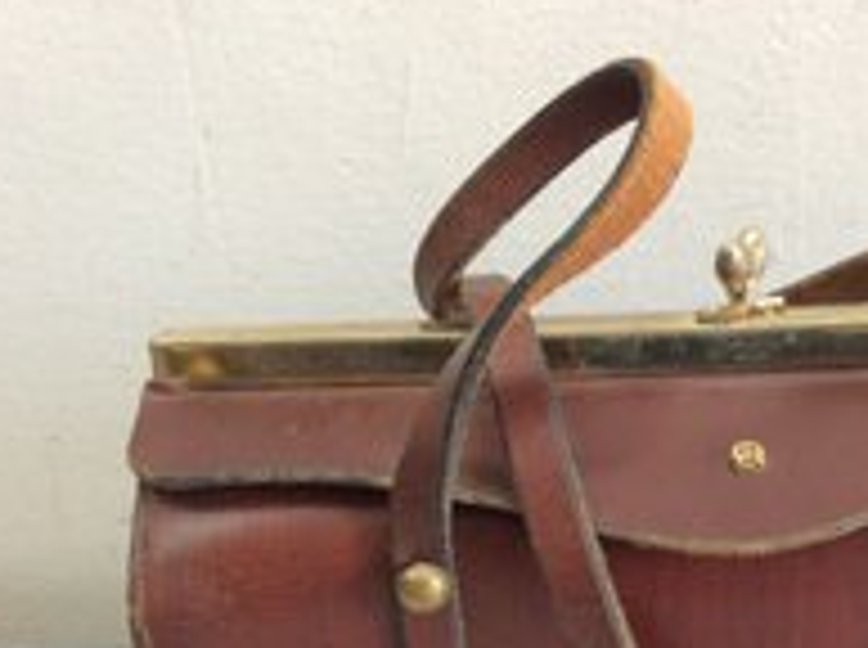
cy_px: 551
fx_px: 1427
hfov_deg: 32.5
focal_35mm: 57
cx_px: 747
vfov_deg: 25.0
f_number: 2.4
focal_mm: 3.3
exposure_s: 1/24
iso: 50
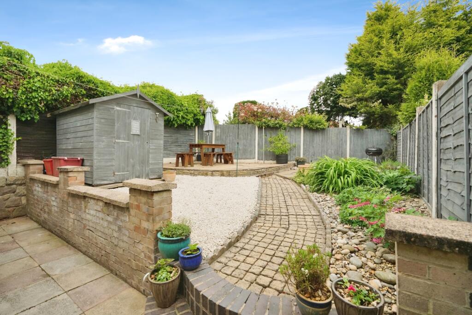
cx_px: 236
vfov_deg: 73.8
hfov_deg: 96.7
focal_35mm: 16
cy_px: 158
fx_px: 210
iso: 2000
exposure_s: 1/2500
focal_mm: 16
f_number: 6.3
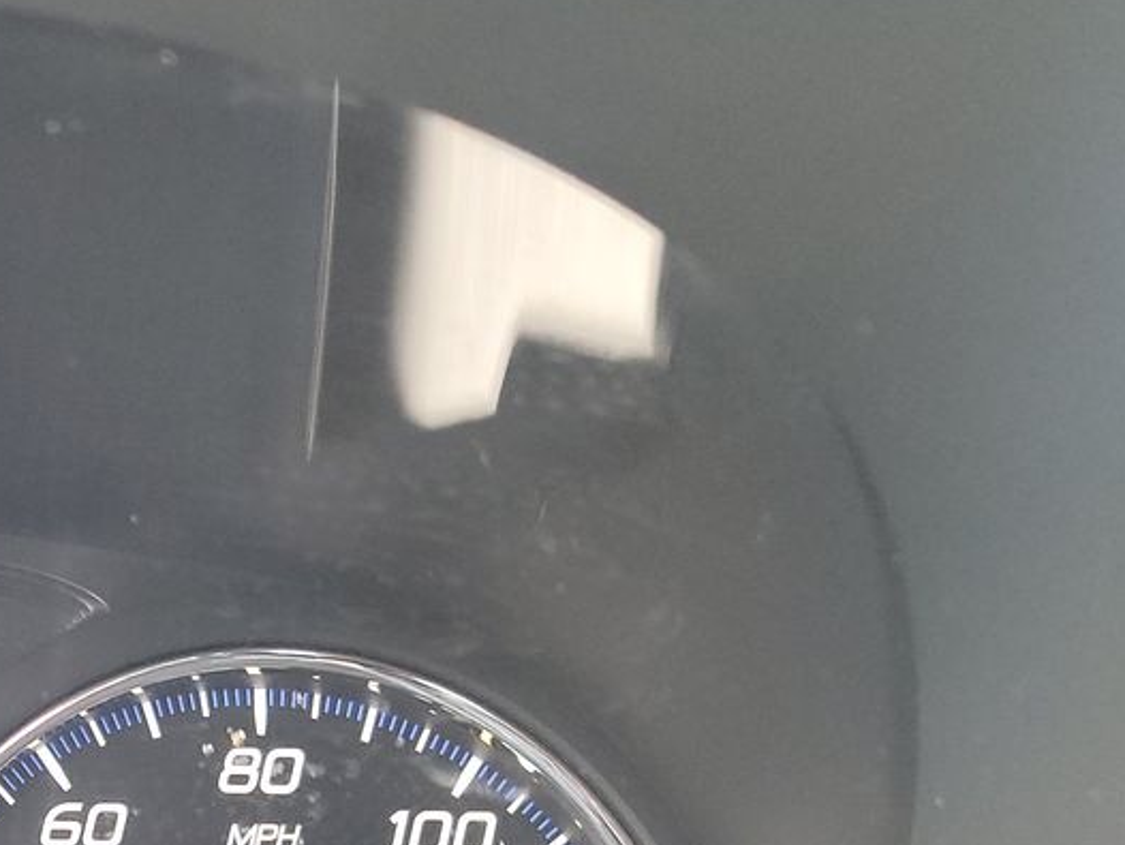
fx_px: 2374
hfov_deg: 22.7
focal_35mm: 73
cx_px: -475
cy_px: 1082
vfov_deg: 18.8
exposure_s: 1/59
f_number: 1.8
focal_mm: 6.7
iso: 725
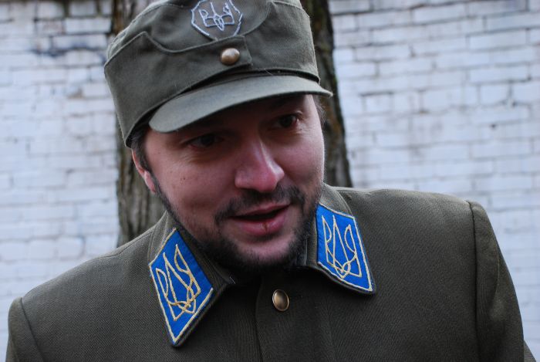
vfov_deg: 19.0
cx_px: 270
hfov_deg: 28.0
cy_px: 181
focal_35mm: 72
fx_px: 1082
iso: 320
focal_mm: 48
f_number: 4.8
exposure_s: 1/60
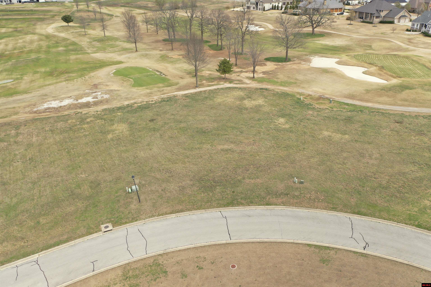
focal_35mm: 28
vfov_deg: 46.4
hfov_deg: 65.5
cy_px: 144
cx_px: 216
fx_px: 335
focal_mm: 10.26
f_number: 3.2
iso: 100
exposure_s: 1/40
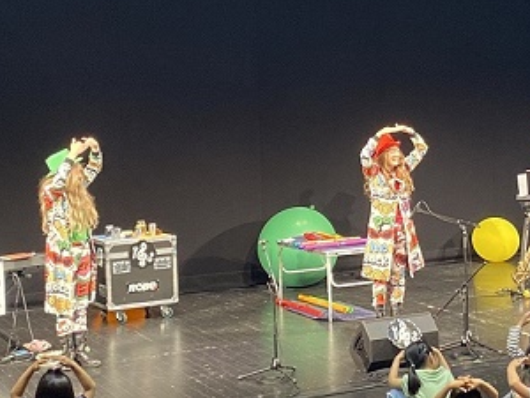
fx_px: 1286
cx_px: 449
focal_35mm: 84
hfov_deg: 22.8
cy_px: 191
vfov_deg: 17.6
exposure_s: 1/58
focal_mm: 4.25
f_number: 1.8
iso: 400
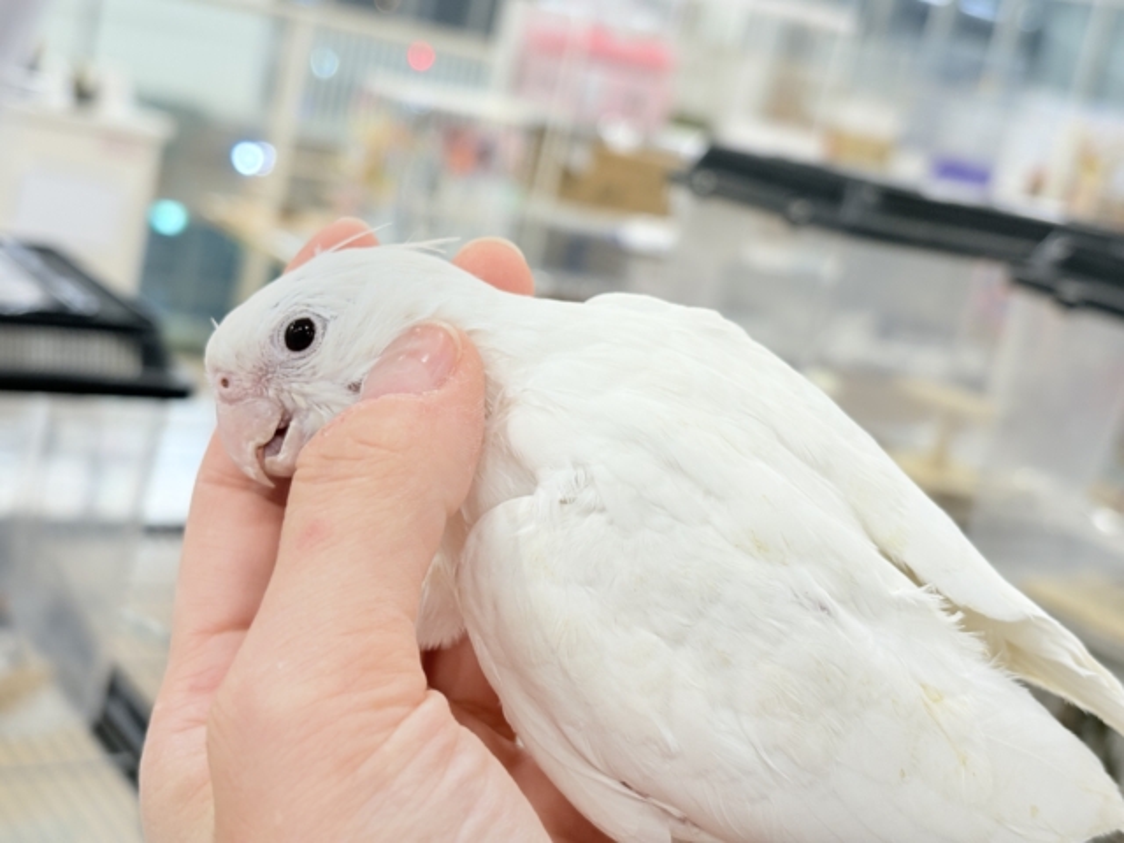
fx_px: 1688
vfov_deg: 28.0
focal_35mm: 52
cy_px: 422
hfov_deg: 36.8
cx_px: 562
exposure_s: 1/50
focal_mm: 5.96
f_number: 1.6
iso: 32
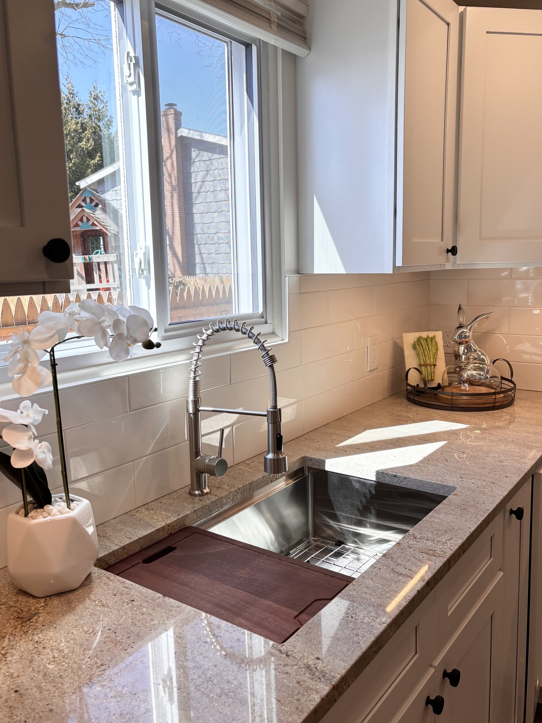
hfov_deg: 48.2
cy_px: 351
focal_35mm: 29
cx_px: 284
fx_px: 606
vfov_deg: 61.7
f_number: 1.6
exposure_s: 1/328
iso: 50
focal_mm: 5.96
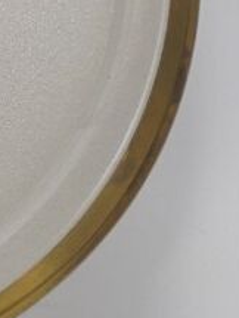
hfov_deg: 9.8
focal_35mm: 142
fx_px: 1303
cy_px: -34
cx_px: -224
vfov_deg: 13.6
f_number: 4
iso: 100
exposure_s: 1/80
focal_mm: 6.1
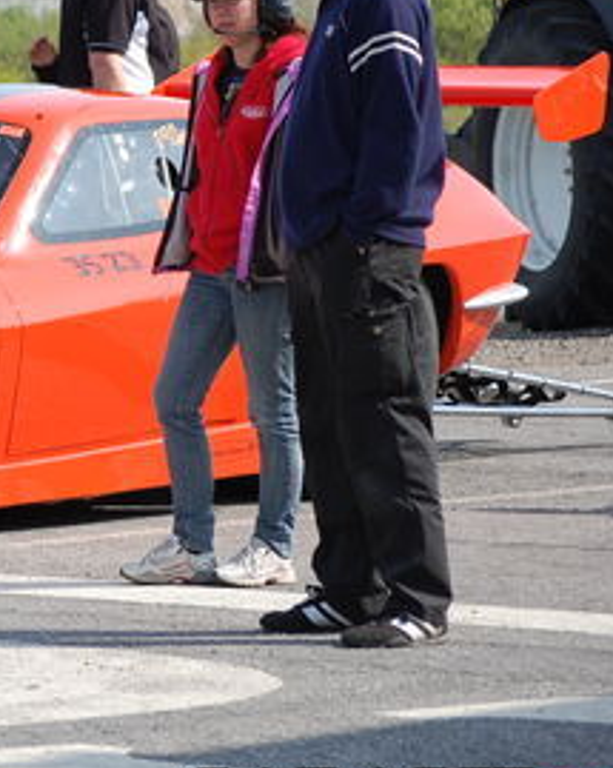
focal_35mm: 288
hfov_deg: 5.3
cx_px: -242
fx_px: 6535
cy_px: 206
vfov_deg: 6.7
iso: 200
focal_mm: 86
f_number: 6.3
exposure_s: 1/640
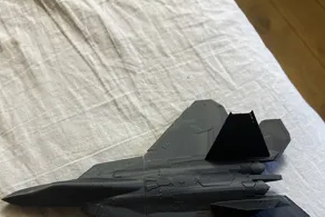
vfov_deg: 34.0
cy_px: 195
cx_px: 159
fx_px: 334
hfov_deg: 51.9
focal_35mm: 37
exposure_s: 1/53
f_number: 1.5
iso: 500
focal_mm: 5.7
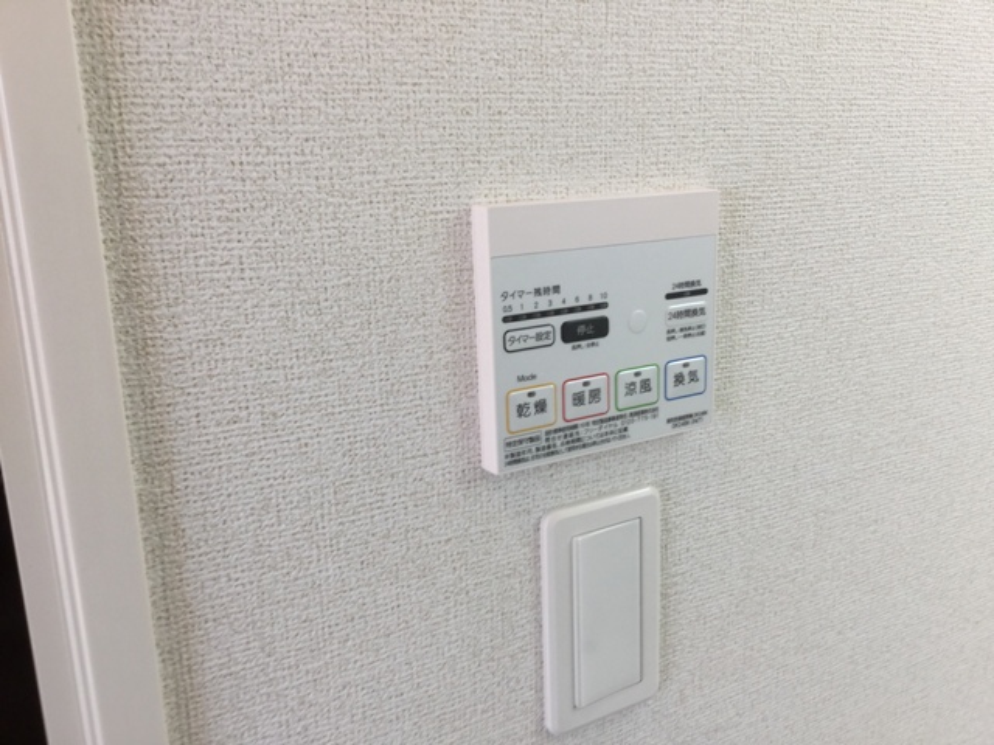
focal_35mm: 31
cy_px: 372
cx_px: 497
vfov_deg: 45.4
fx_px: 890
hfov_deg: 58.4
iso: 25
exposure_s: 1/60
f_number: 2.4
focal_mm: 3.3
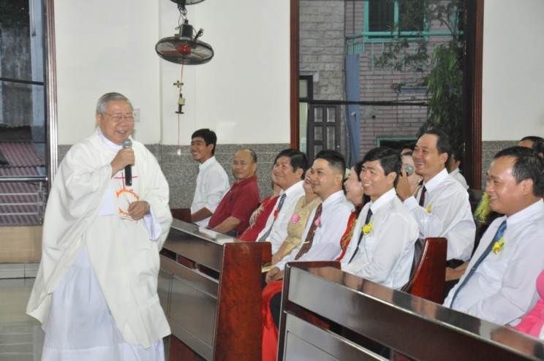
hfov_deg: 18.2
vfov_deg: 12.1
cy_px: 180
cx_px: 272
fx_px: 1698
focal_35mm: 112
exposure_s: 1/60
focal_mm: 75
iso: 3200
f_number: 8
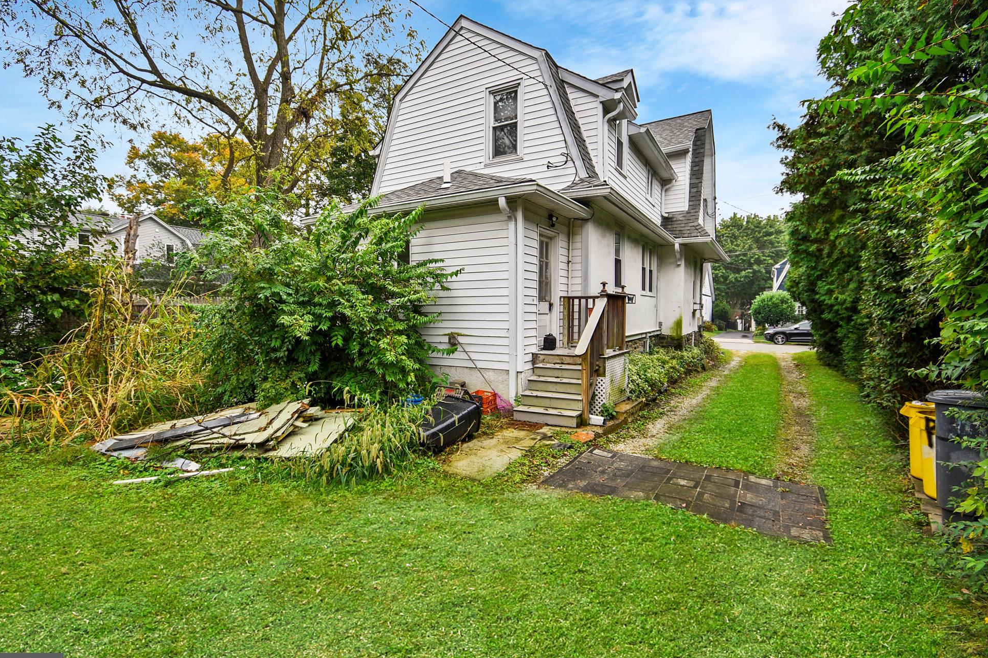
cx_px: 475
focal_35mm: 16
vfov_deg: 73.7
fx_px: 439
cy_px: 339
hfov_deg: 96.7
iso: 100
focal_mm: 10
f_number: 5
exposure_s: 1/100
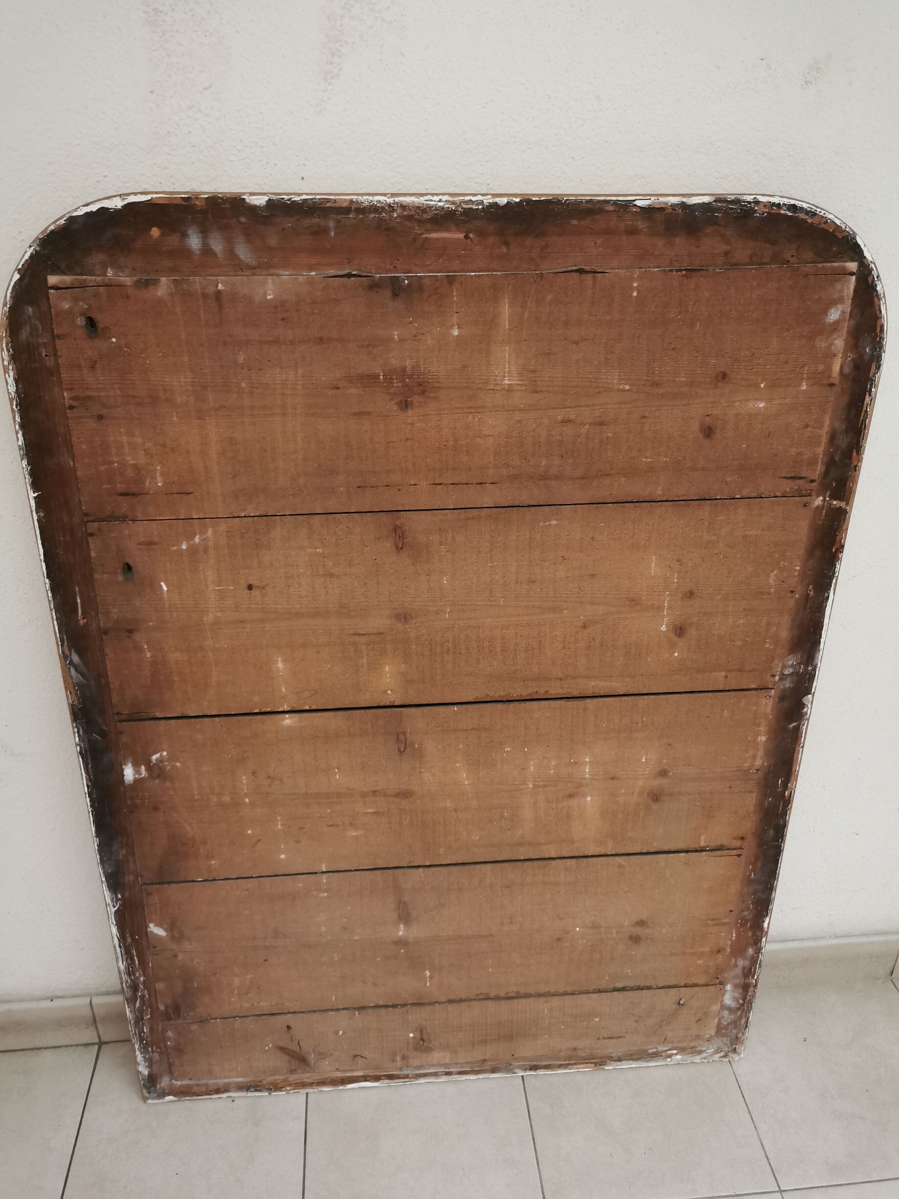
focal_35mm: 27
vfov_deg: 65.3
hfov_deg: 51.4
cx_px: 450
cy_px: 600
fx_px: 935
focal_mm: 5.58
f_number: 1.8
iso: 500
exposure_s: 1/33.3
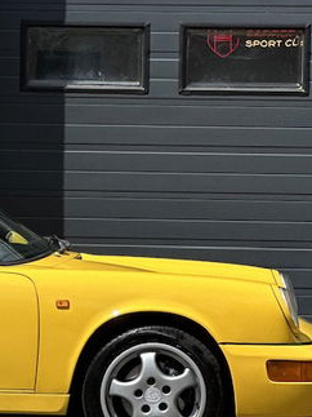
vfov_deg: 8.1
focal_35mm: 244
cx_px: -107
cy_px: 283
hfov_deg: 6.0
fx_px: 2934
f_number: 2.8
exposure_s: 1/911
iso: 32
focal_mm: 9
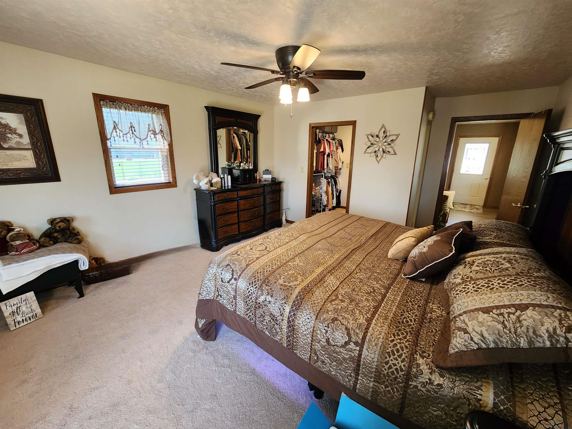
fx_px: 215
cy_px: 214
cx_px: 286
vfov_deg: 89.9
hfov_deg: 106.2
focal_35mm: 13
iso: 320
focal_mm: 2.2
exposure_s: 1/60.2
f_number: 2.2
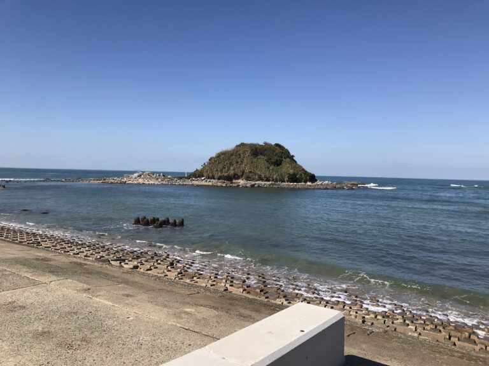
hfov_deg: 63.4
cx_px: 244
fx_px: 396
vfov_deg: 49.7
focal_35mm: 28
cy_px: 183
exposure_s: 1/2994
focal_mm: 3.99
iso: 20
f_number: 1.8
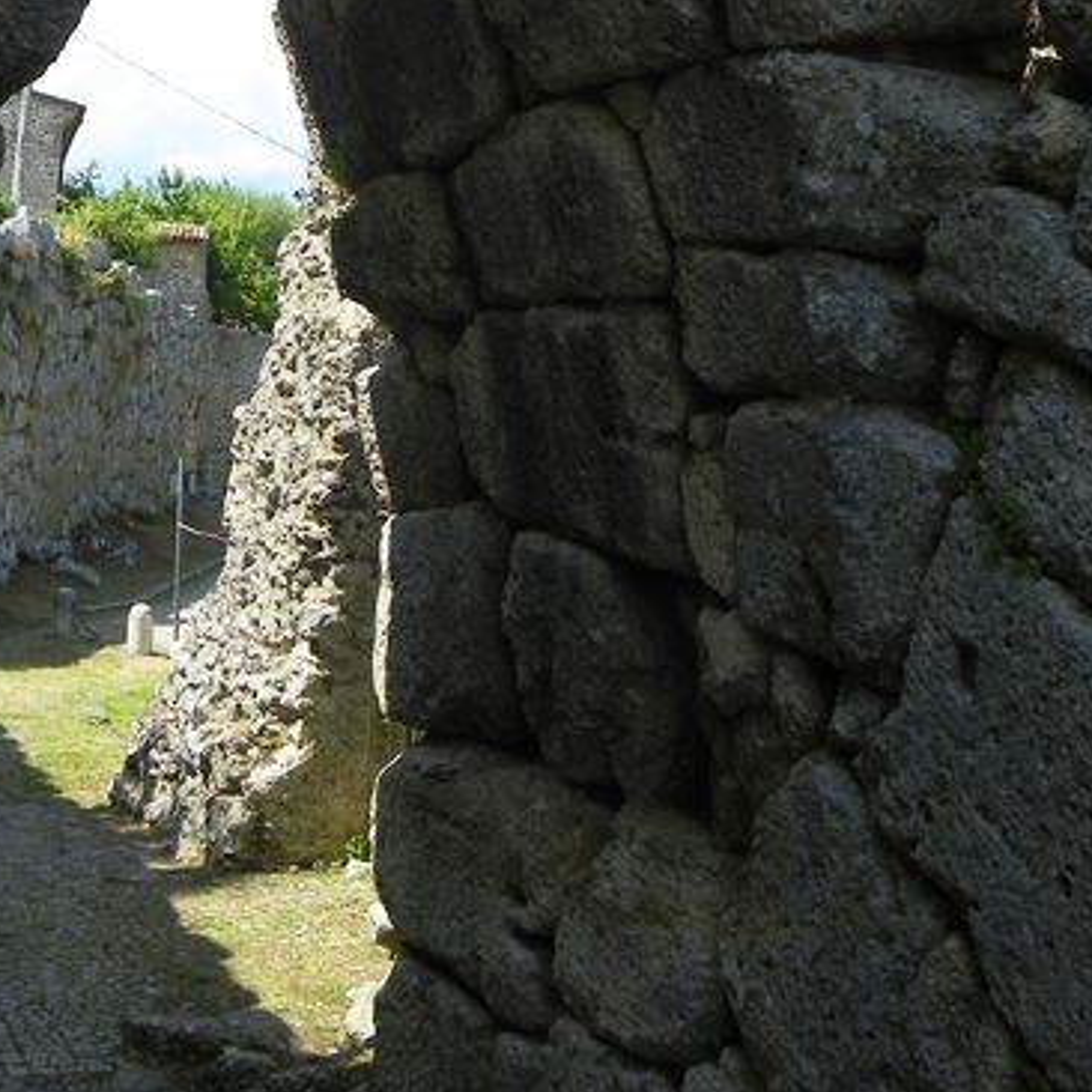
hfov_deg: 30.3
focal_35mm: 56
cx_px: 370
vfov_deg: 28.8
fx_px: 1999
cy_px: 21
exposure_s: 1/320
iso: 64
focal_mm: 5.2
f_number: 4
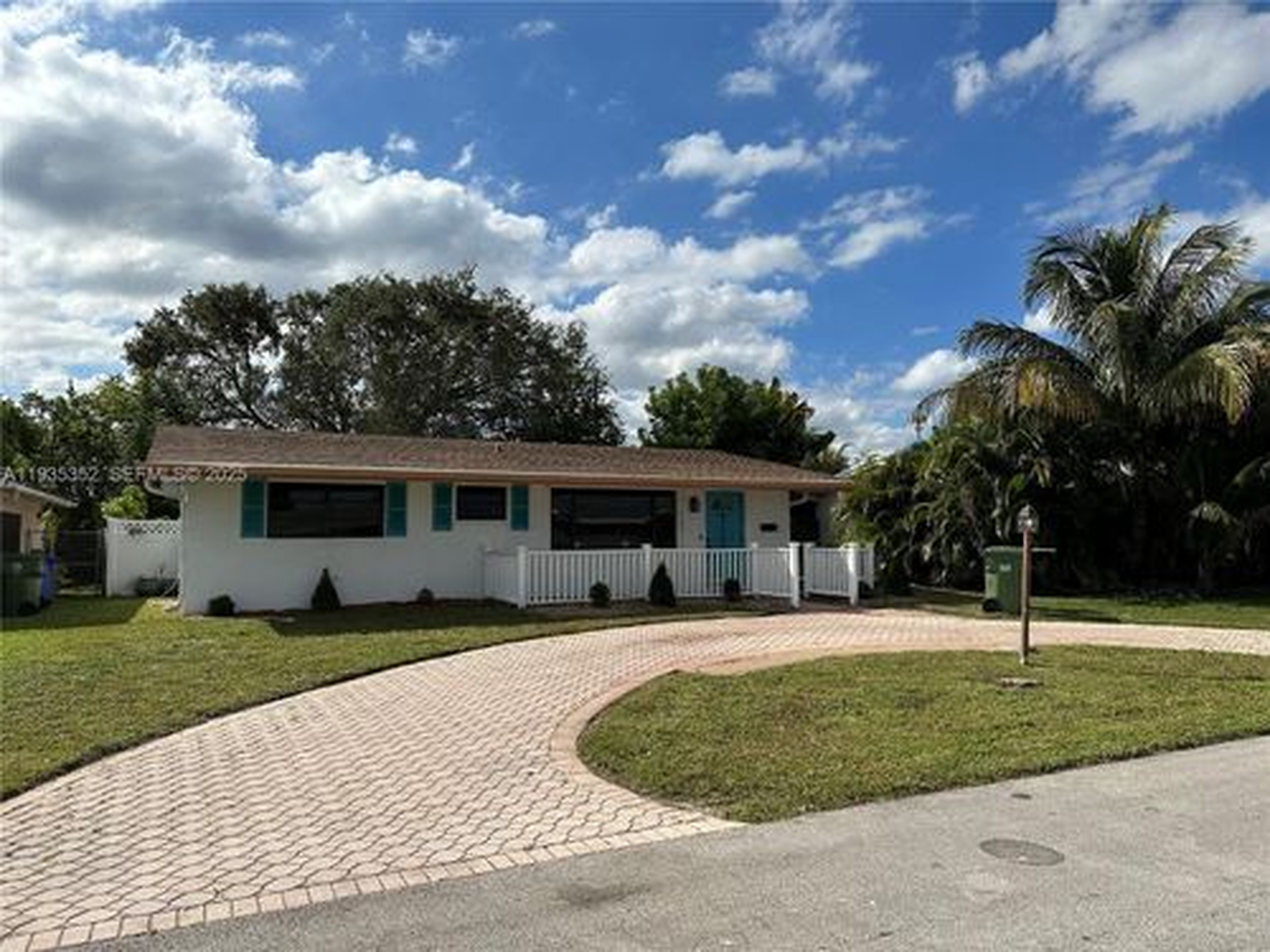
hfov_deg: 71.6
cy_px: 476
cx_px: 635
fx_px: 881
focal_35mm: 24
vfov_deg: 56.8
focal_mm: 6.86
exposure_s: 1/8197
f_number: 1.78
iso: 80
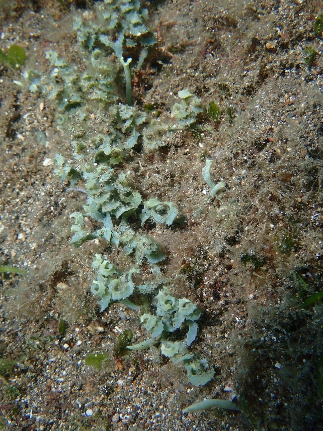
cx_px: 162
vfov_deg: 36.2
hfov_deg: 27.5
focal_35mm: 53
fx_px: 659
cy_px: 216
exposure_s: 1/200
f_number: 4.5
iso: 125
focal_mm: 9.61
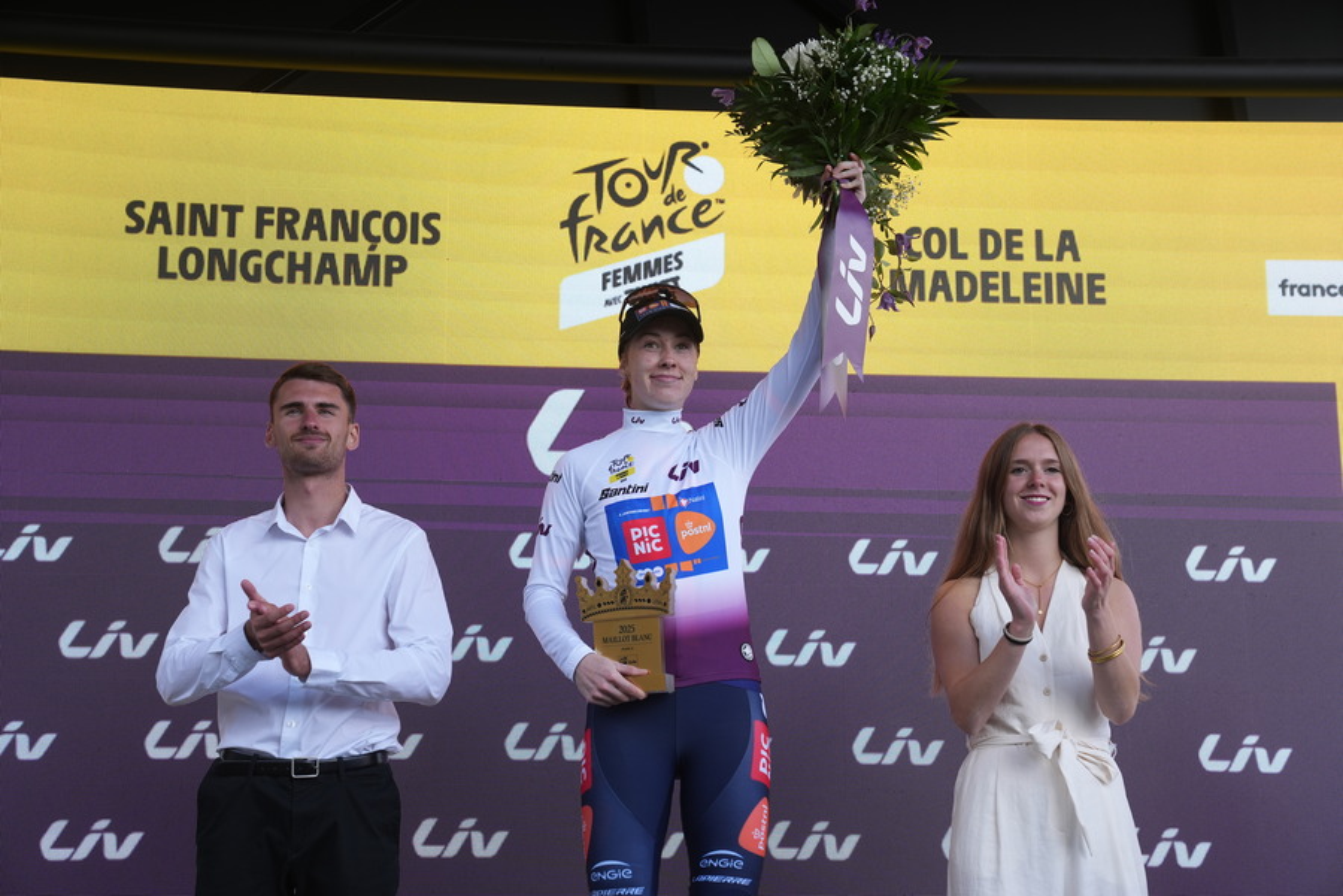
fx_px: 2313
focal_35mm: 62
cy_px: 448
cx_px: 672
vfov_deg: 21.9
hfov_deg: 32.4
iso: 400
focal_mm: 62
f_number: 5
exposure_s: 1/400
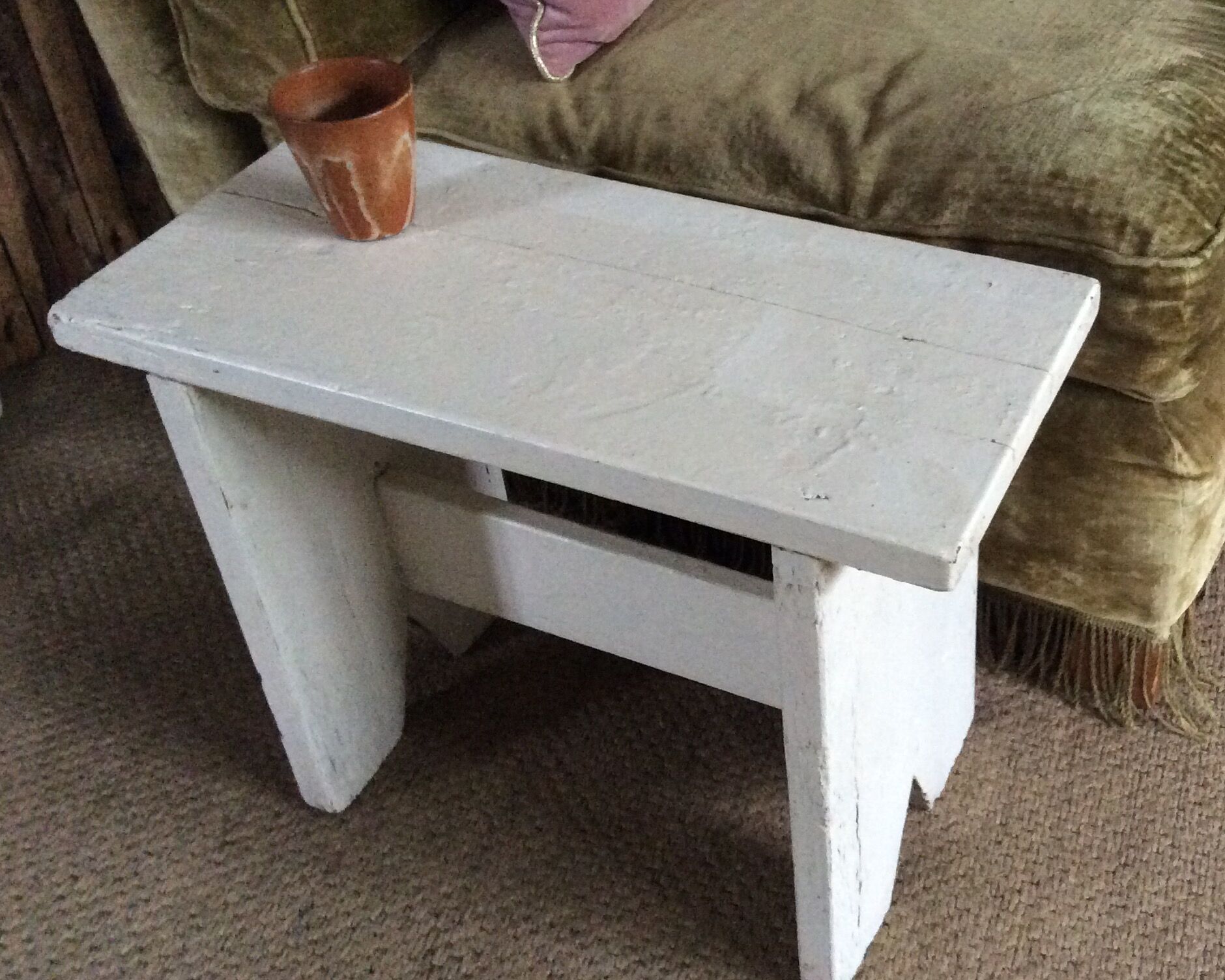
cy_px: 454
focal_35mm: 43
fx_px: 1559
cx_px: 824
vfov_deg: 34.9
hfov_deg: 42.3
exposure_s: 1/25
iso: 320
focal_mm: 3.3
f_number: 2.4
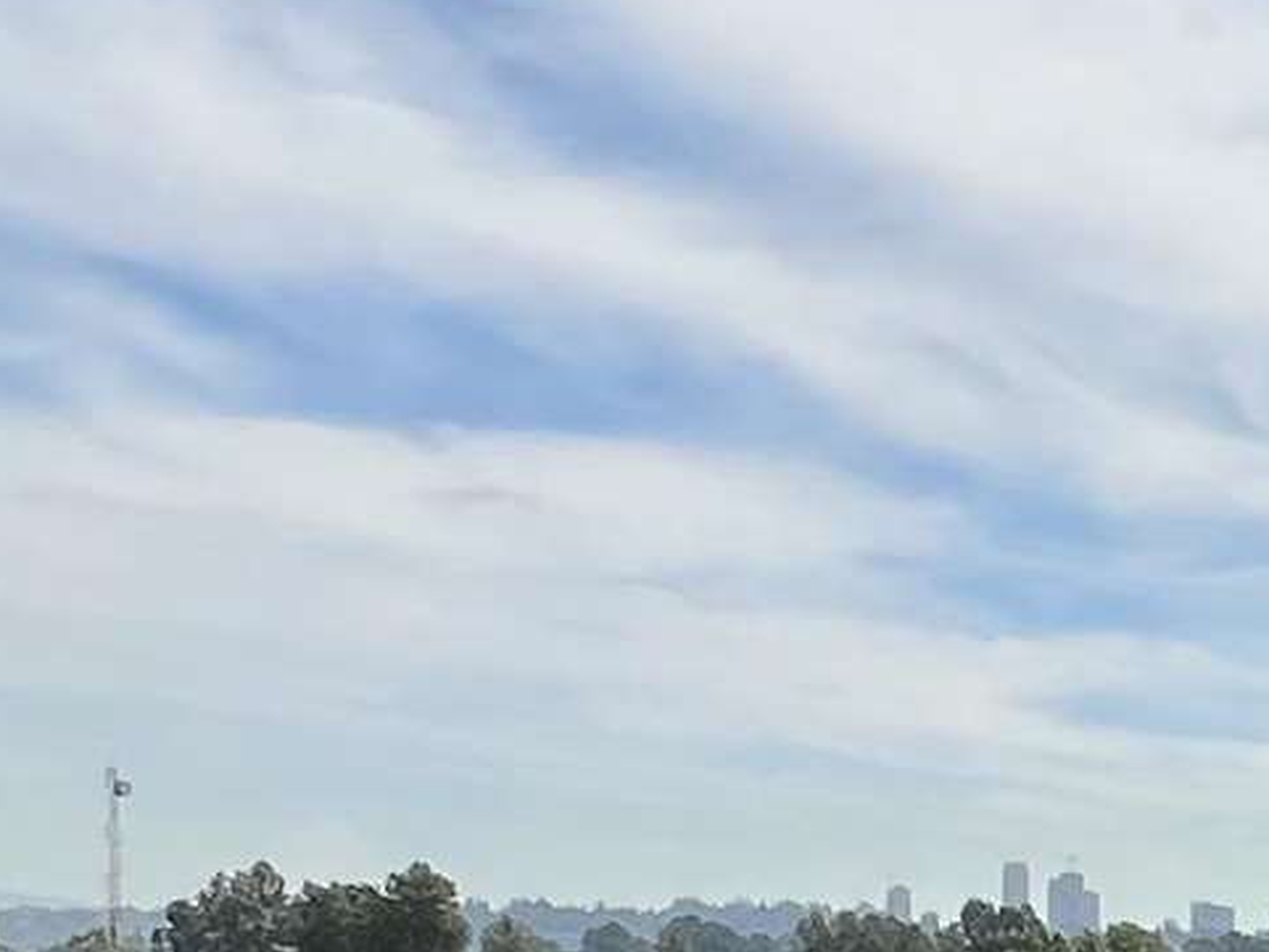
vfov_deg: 16.3
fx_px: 3043
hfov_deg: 20.9
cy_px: 1400
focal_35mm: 83
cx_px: 1760
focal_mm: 1.57
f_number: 1.8
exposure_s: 1/3650
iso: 40
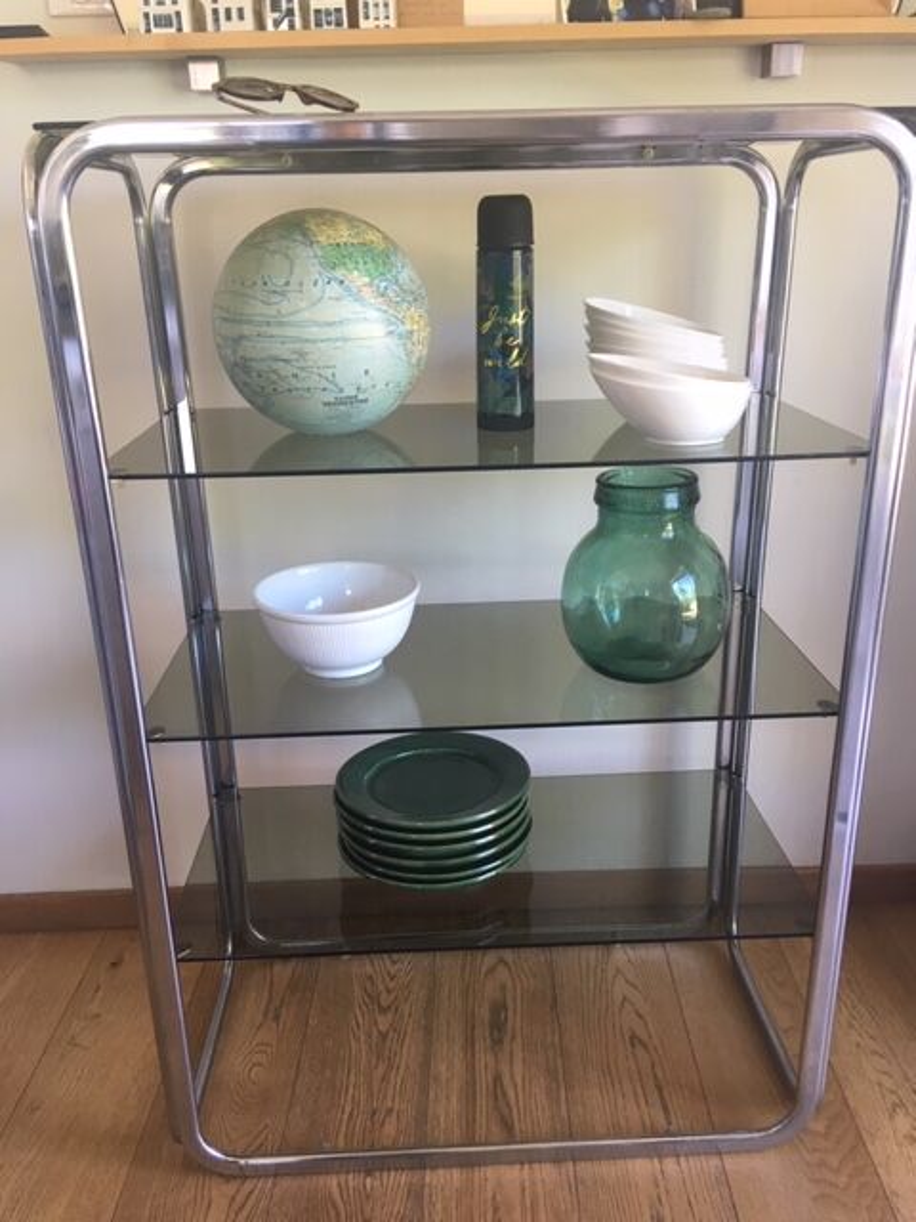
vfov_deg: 61.7
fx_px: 1023
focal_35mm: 29
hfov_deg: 48.2
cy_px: 611
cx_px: 458
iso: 100
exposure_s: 1/33
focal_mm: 4.15
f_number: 2.2
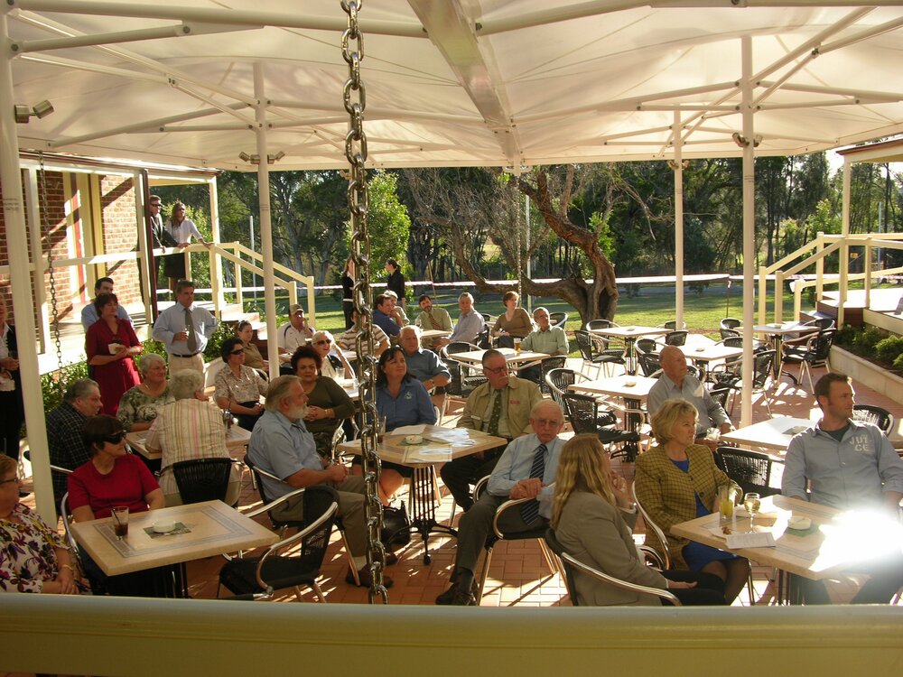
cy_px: 338
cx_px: 452
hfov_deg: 52.6
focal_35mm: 35
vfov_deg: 40.7
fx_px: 913
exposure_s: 1/94.9
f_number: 4
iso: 50
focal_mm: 8.9
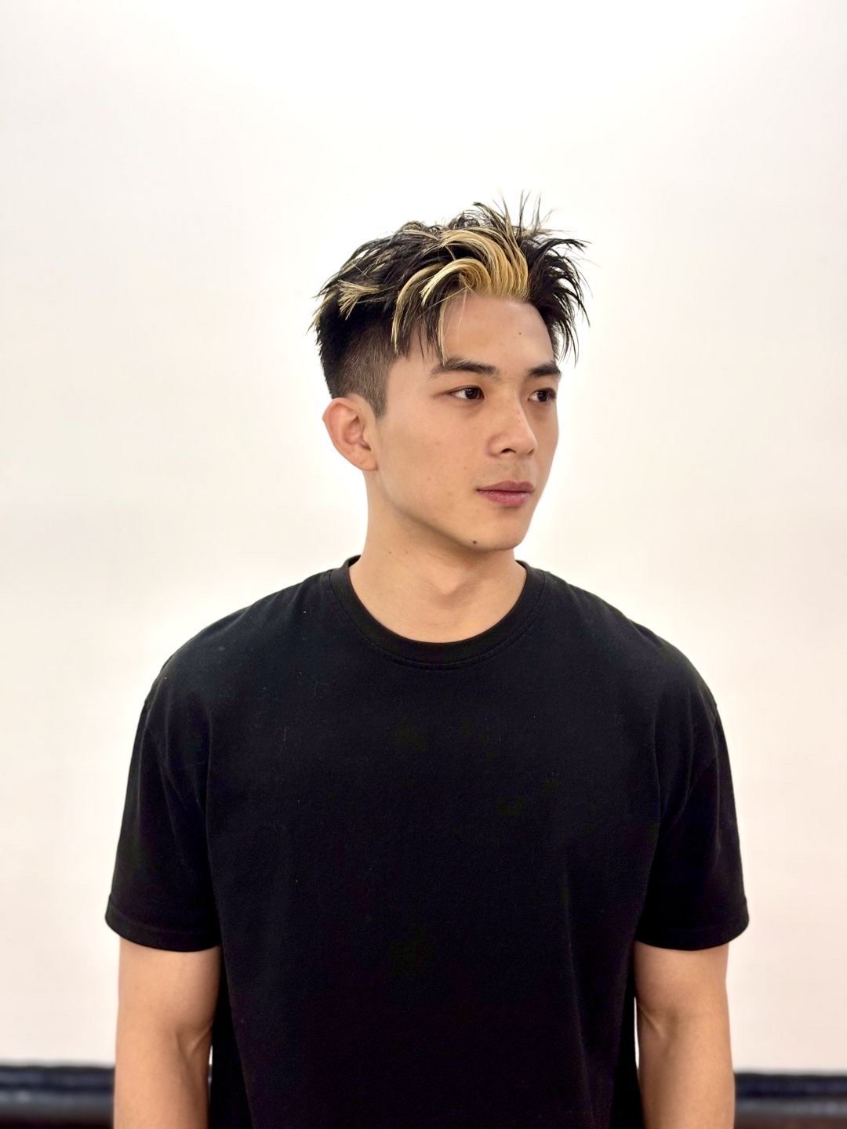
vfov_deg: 36.8
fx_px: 1696
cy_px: 564
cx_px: 424
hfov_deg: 28.0
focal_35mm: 52
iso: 100
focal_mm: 5.96
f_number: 1.6
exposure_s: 1/50
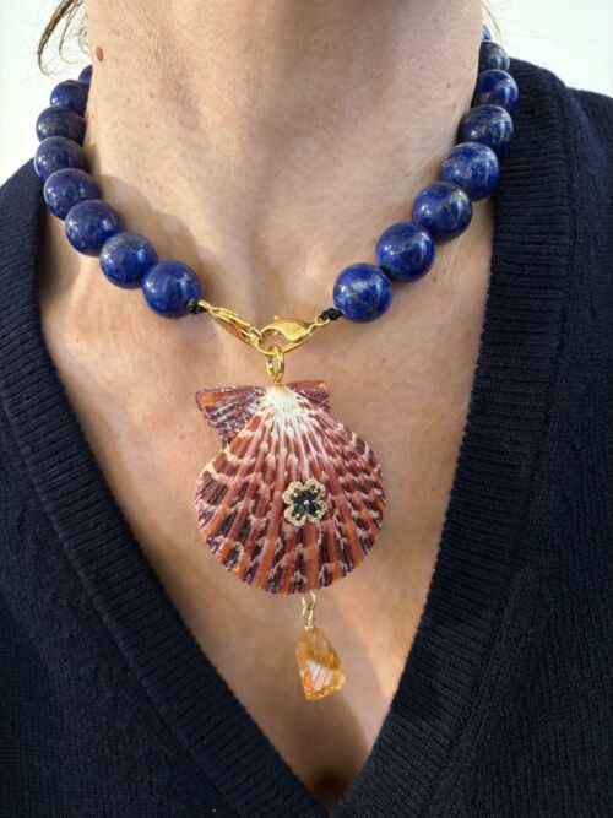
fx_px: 614
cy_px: 409
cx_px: 306
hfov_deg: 53.0
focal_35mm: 26
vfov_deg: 67.3
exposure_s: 1/50
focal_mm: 5.96
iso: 200
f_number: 1.6
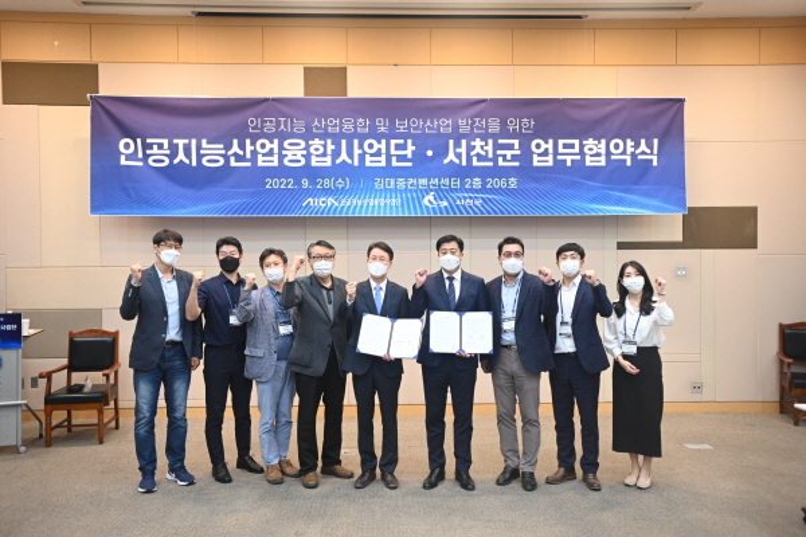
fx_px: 627
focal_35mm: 28
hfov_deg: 65.5
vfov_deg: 46.4
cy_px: 268
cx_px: 403
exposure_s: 1/125
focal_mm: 28
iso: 1250
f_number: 4
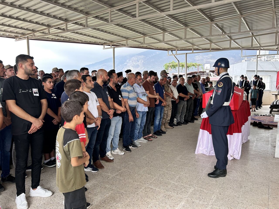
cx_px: 140
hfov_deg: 67.3
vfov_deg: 53.1
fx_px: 210
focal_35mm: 26
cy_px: 104
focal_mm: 5.7
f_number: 1.5
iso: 32
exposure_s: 1/140
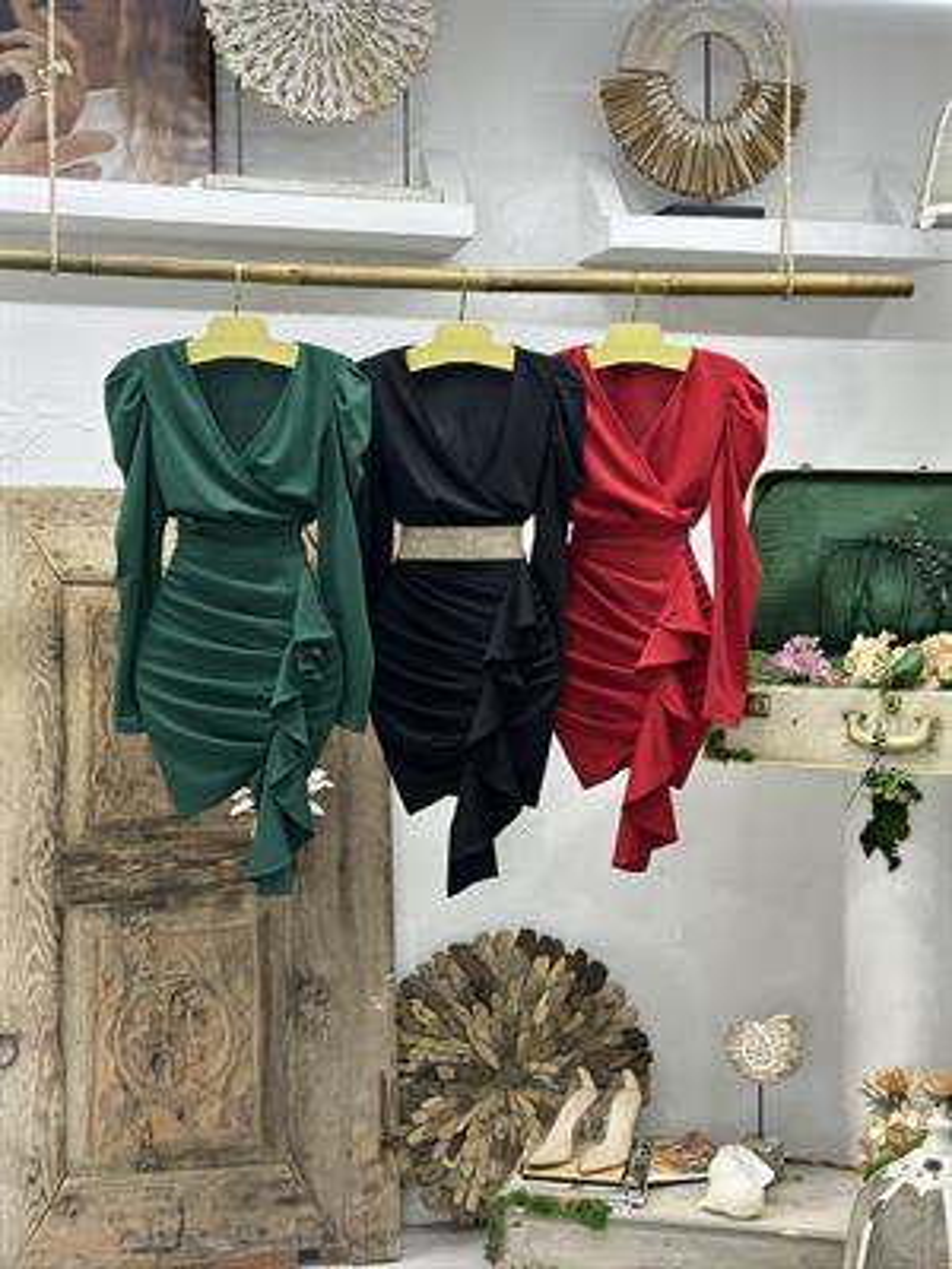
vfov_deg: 39.7
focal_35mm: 48
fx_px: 1760
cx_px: 476
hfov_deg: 30.3
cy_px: 634
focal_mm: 6.86
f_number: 1.78
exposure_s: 1/100
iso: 160
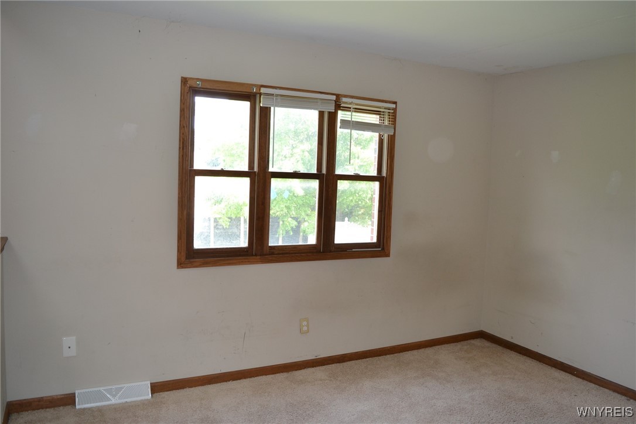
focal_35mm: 27
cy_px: 212
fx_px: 477
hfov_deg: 67.4
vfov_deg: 47.9
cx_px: 318
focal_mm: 18
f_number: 4
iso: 400
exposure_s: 1/100
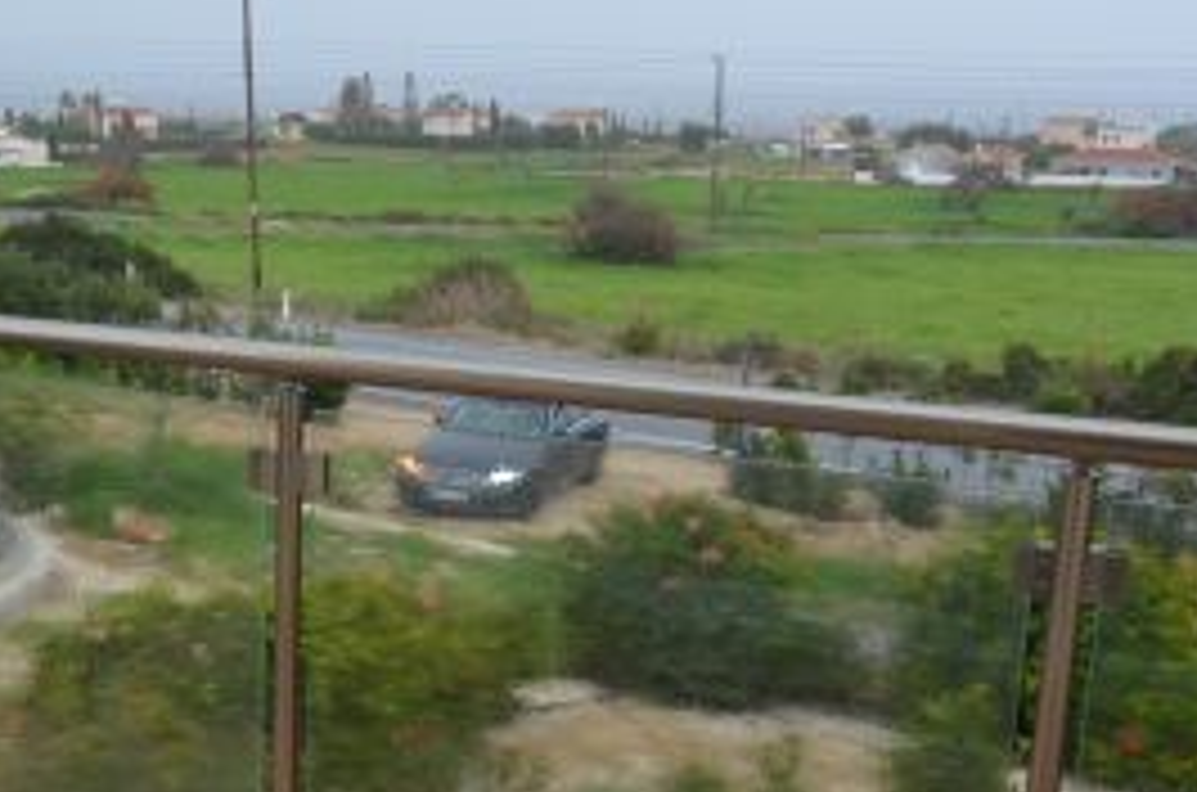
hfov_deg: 37.8
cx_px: 266
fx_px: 1692
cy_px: 522
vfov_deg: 26.2
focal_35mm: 51
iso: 200
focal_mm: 10
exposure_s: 1/160
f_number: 6.3
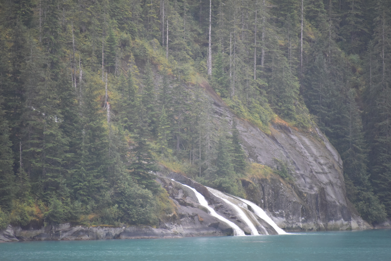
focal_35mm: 300
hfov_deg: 6.9
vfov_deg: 4.6
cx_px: 196
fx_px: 3259
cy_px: 130
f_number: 5.6
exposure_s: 1/640
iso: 2800
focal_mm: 300
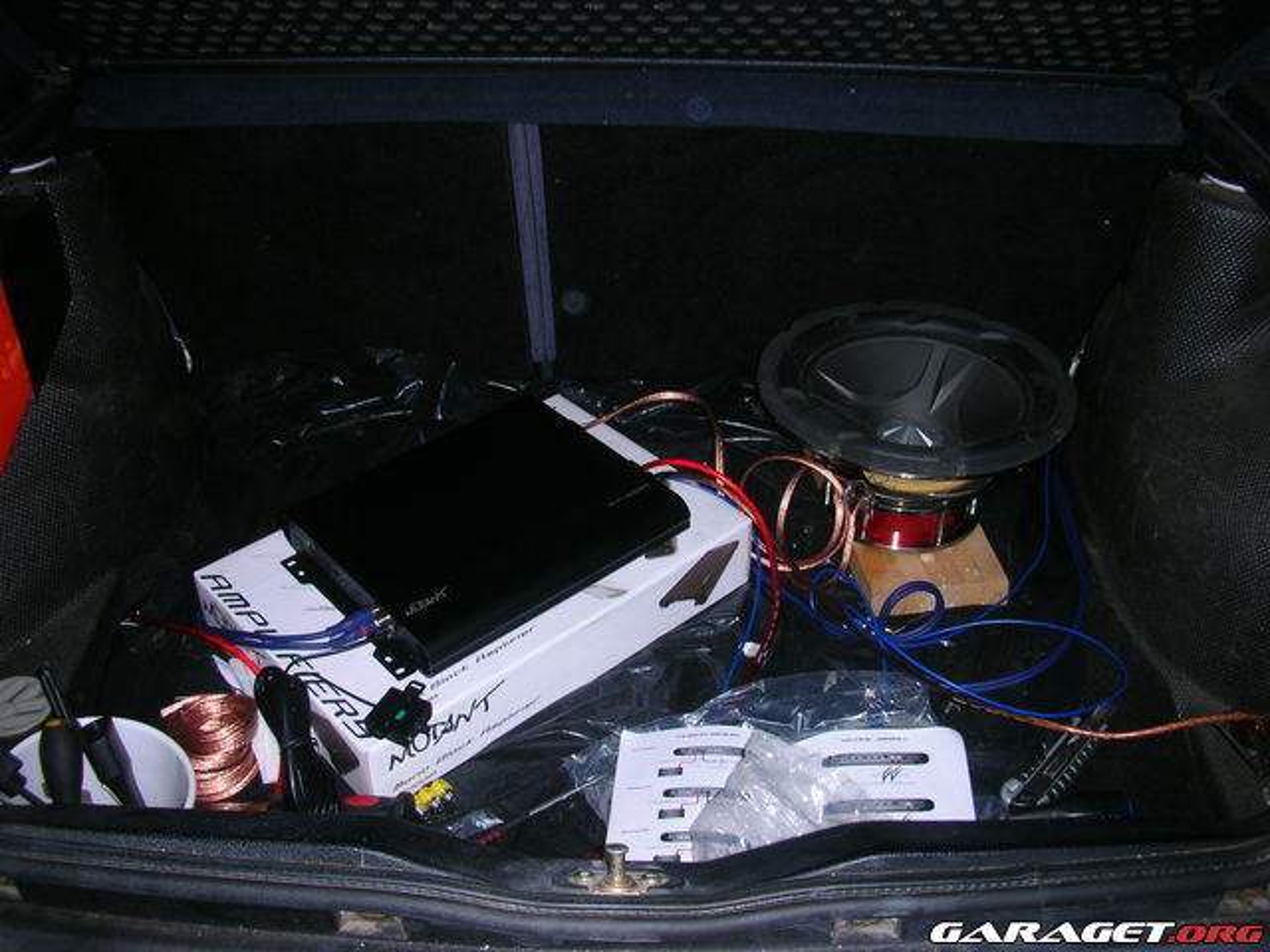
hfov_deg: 52.6
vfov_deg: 40.7
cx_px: 635
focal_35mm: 35
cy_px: 476
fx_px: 1284
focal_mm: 5.8
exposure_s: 1/60.1
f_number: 3
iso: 51
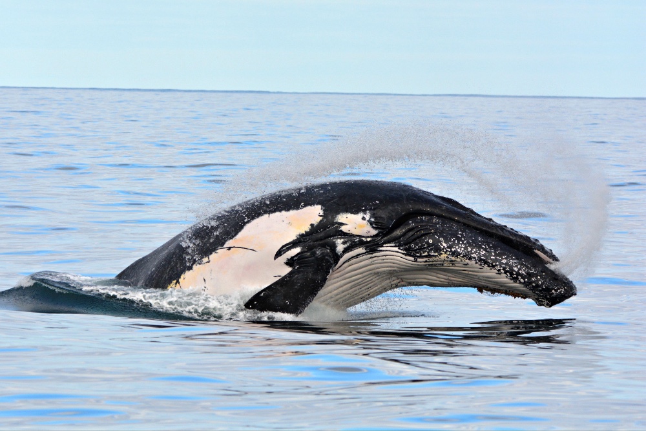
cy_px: 216
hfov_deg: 5.7
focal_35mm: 360
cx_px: 323
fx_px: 6460
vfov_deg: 3.8
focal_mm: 240
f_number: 6.7
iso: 400
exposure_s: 1/1500
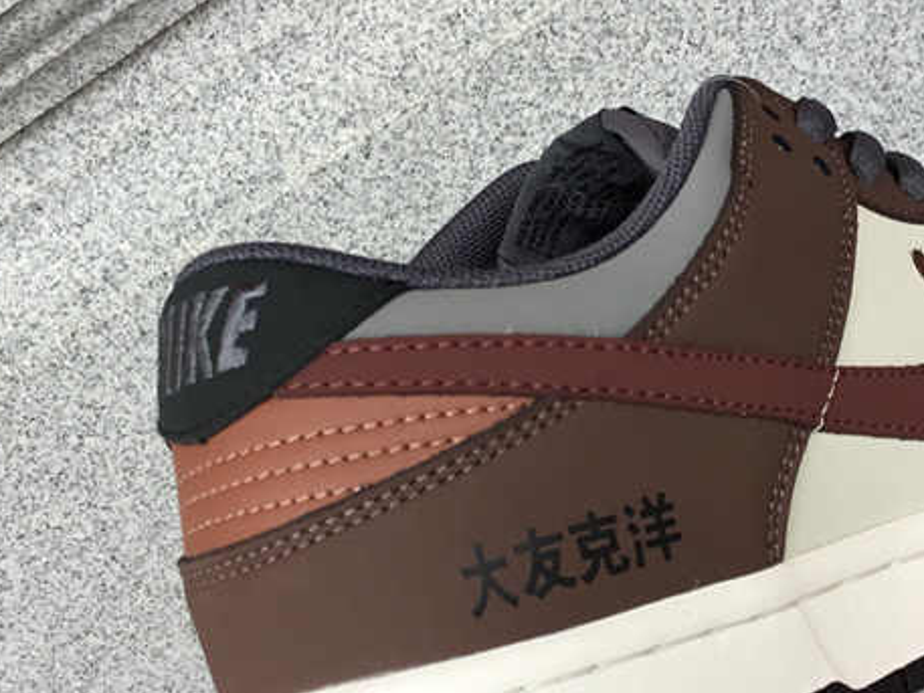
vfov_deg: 24.0
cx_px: 572
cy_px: 373
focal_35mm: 61
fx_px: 1629
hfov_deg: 31.5
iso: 25
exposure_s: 1/174
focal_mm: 3.3
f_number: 2.4
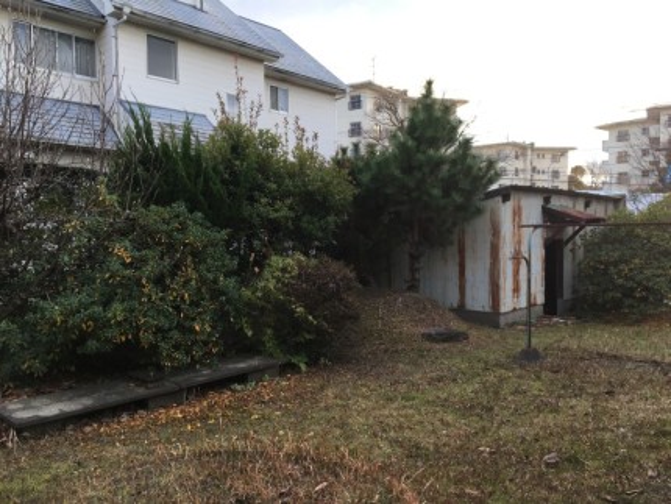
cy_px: 252
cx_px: 336
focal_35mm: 29
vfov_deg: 48.3
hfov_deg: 61.6
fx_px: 562
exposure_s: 1/120
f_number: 2.2
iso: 25
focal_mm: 4.15
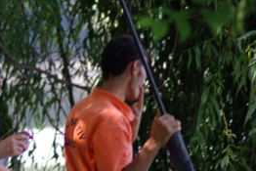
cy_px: 52
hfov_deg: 2.8
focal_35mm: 733
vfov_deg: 1.9
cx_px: -18
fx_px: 5215
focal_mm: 200
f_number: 4.5
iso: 400
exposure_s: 1/180
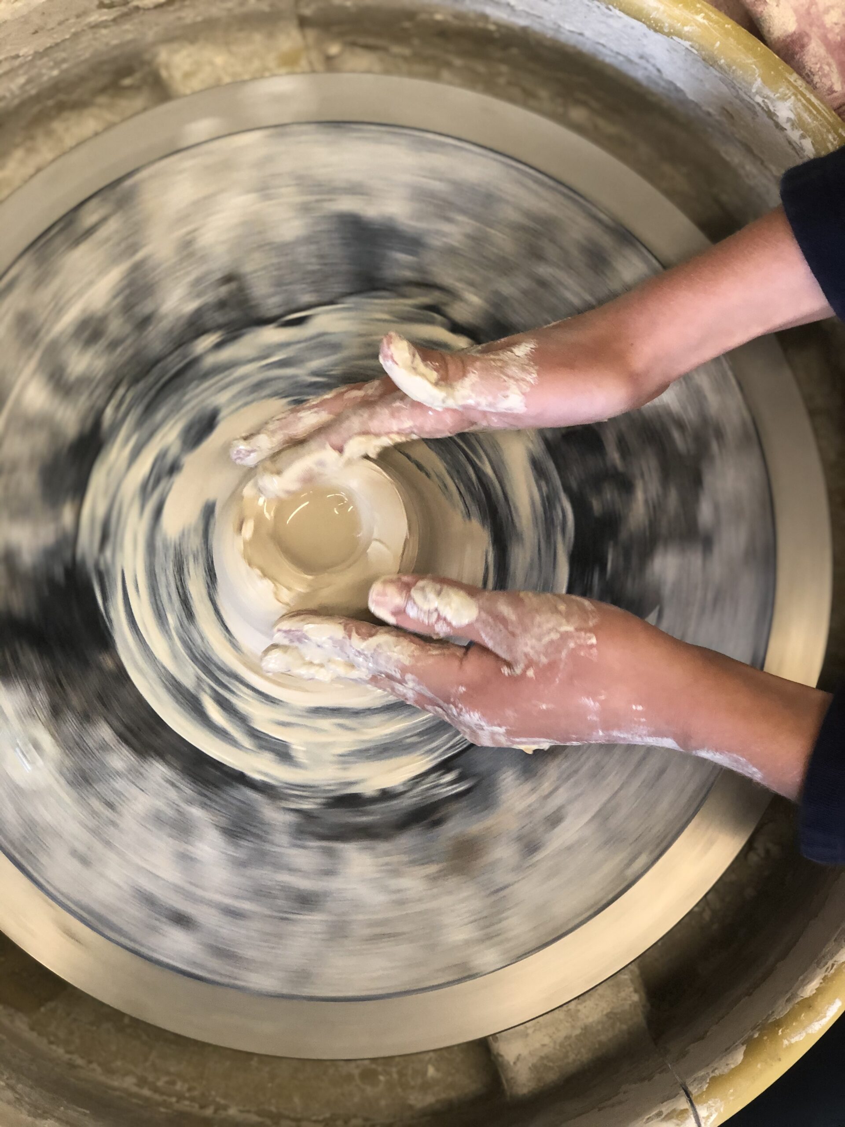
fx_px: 1692
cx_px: 422
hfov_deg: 28.0
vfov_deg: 36.8
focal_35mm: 52
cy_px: 564
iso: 100
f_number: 2.4
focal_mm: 6
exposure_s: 1/40
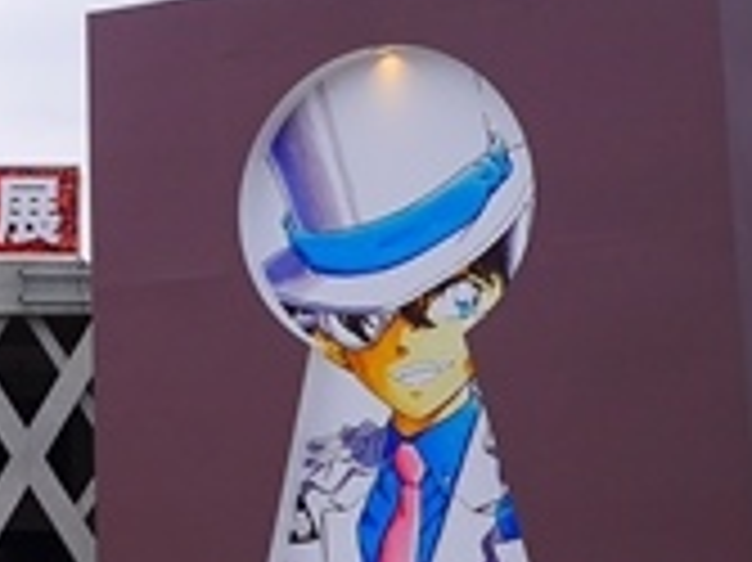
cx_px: -387
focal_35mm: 115
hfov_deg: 15.7
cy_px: 191
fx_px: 2496
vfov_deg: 12.8
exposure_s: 1/640
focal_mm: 15
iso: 160
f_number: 4
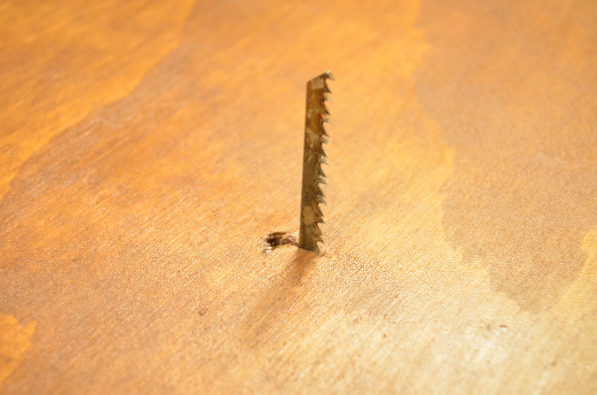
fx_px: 1192
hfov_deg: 28.1
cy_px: 198
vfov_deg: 18.8
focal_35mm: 72
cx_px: 298
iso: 1600
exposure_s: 1/10
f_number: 6.3
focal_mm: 48
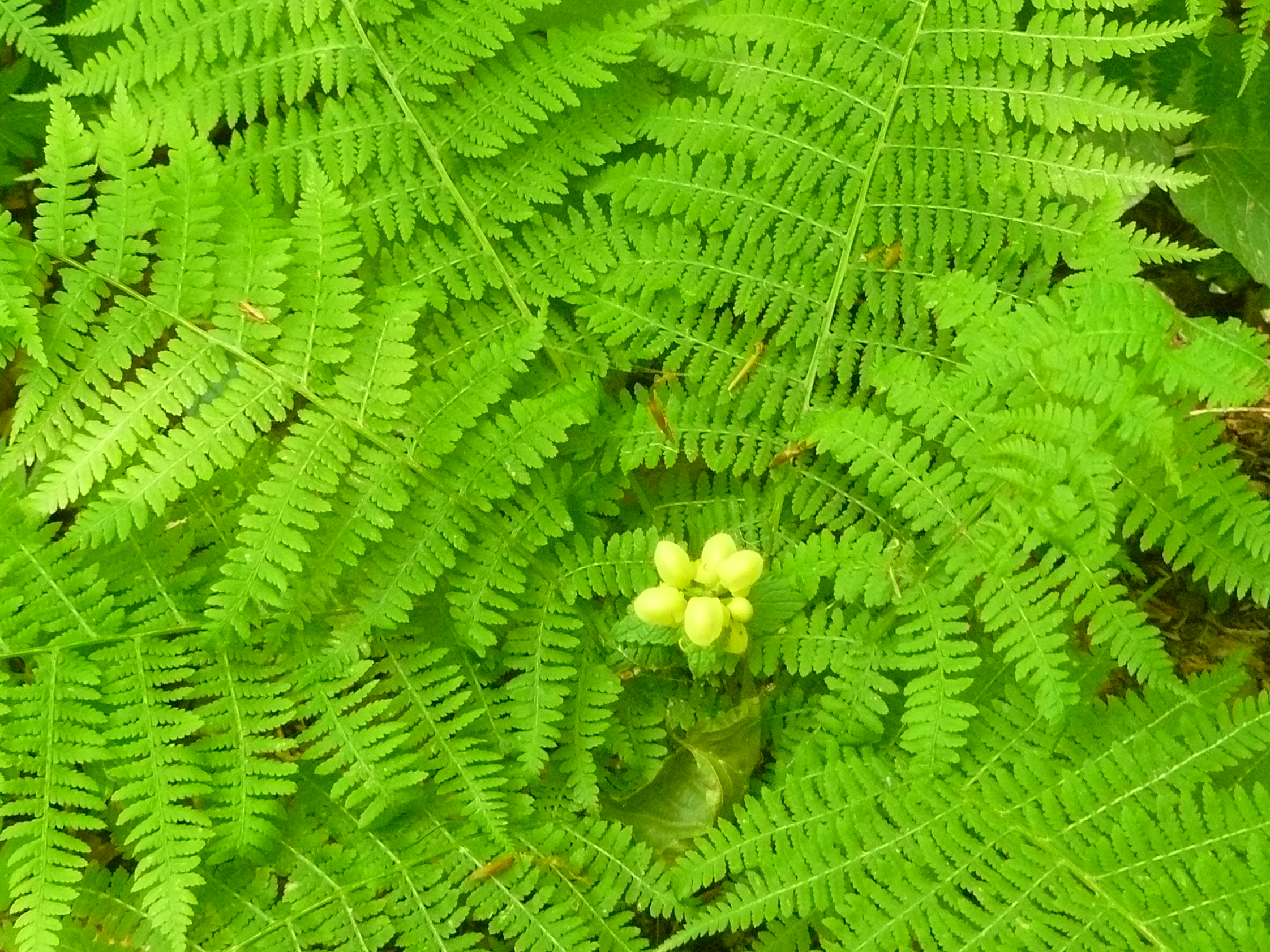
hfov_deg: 24.1
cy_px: 525
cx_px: 675
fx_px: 2972
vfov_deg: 18.2
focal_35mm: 81
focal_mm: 9.8
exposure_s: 1/50
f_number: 3.2
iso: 400
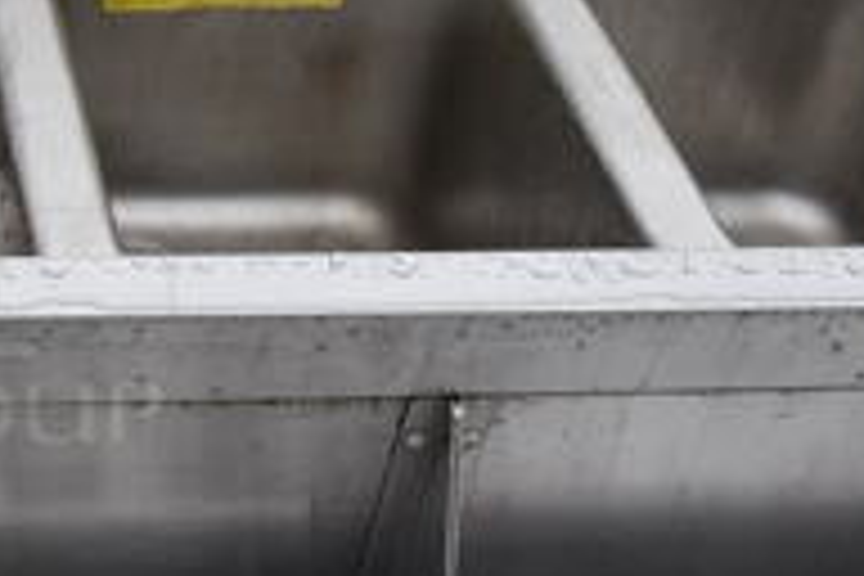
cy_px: 225
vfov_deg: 15.9
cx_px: -297
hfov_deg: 21.2
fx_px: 2064
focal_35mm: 86
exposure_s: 1/160
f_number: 5.6
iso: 200
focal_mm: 18
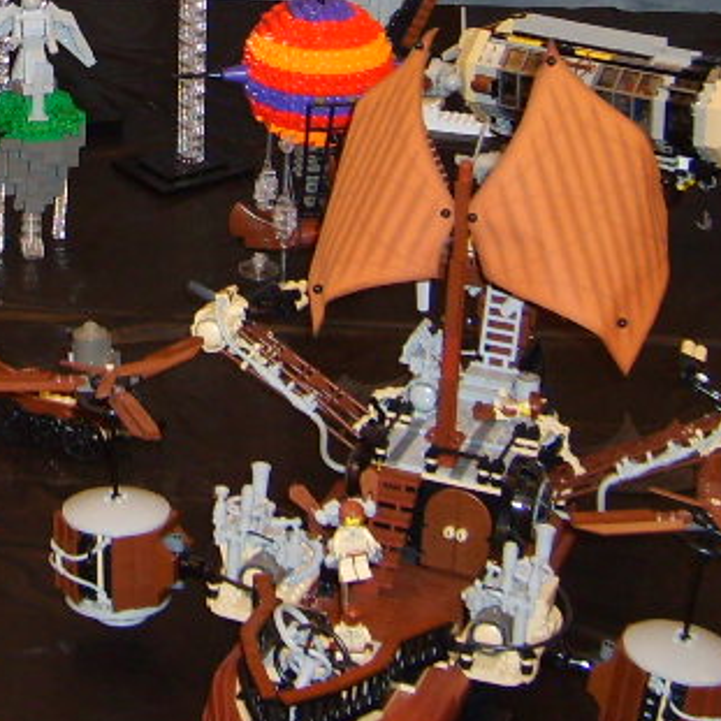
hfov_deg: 16.7
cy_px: -65
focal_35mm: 102
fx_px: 2404
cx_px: 5
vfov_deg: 16.6
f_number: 2.8
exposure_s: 1/30
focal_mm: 5.8
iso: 100
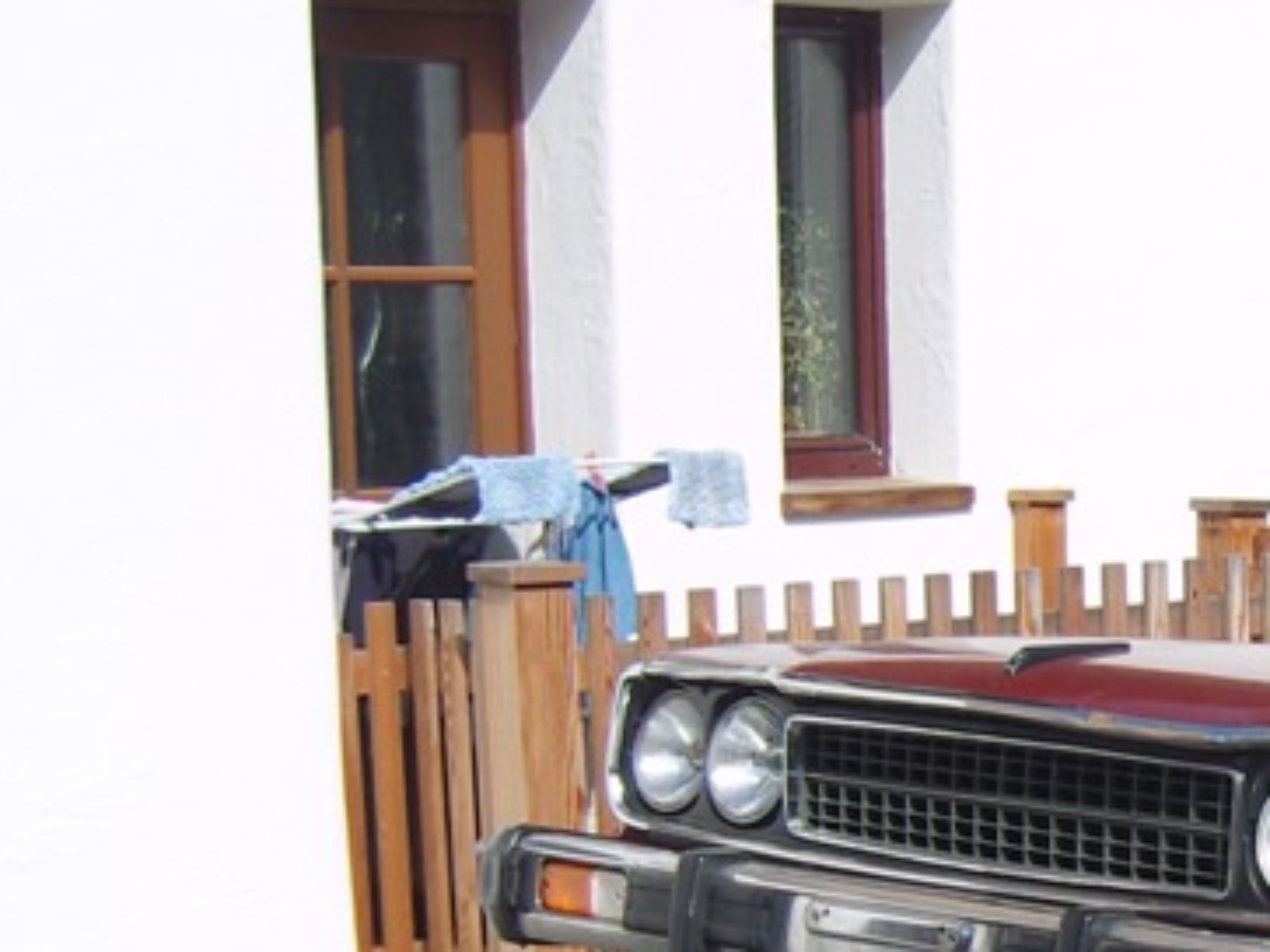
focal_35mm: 96
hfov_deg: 19.2
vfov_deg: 15.1
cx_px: 1536
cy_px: 973
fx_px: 3521
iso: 100
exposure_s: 1/320
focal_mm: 7.3
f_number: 7
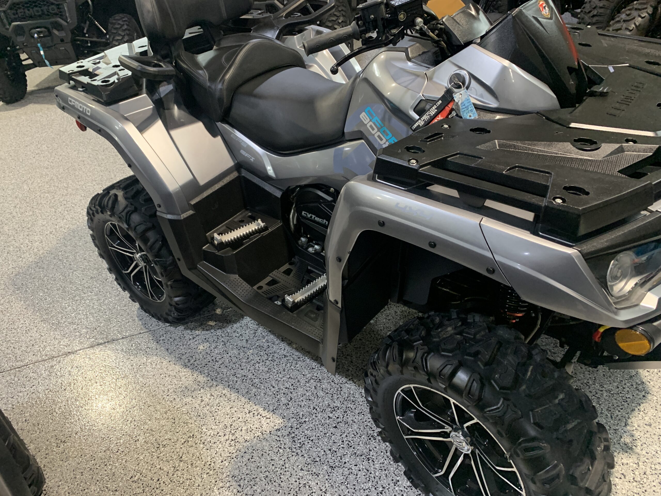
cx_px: 330
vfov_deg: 53.1
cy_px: 248
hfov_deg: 67.3
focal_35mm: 26
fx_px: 496
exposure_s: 1/60
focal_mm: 4.25
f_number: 1.8
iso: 320
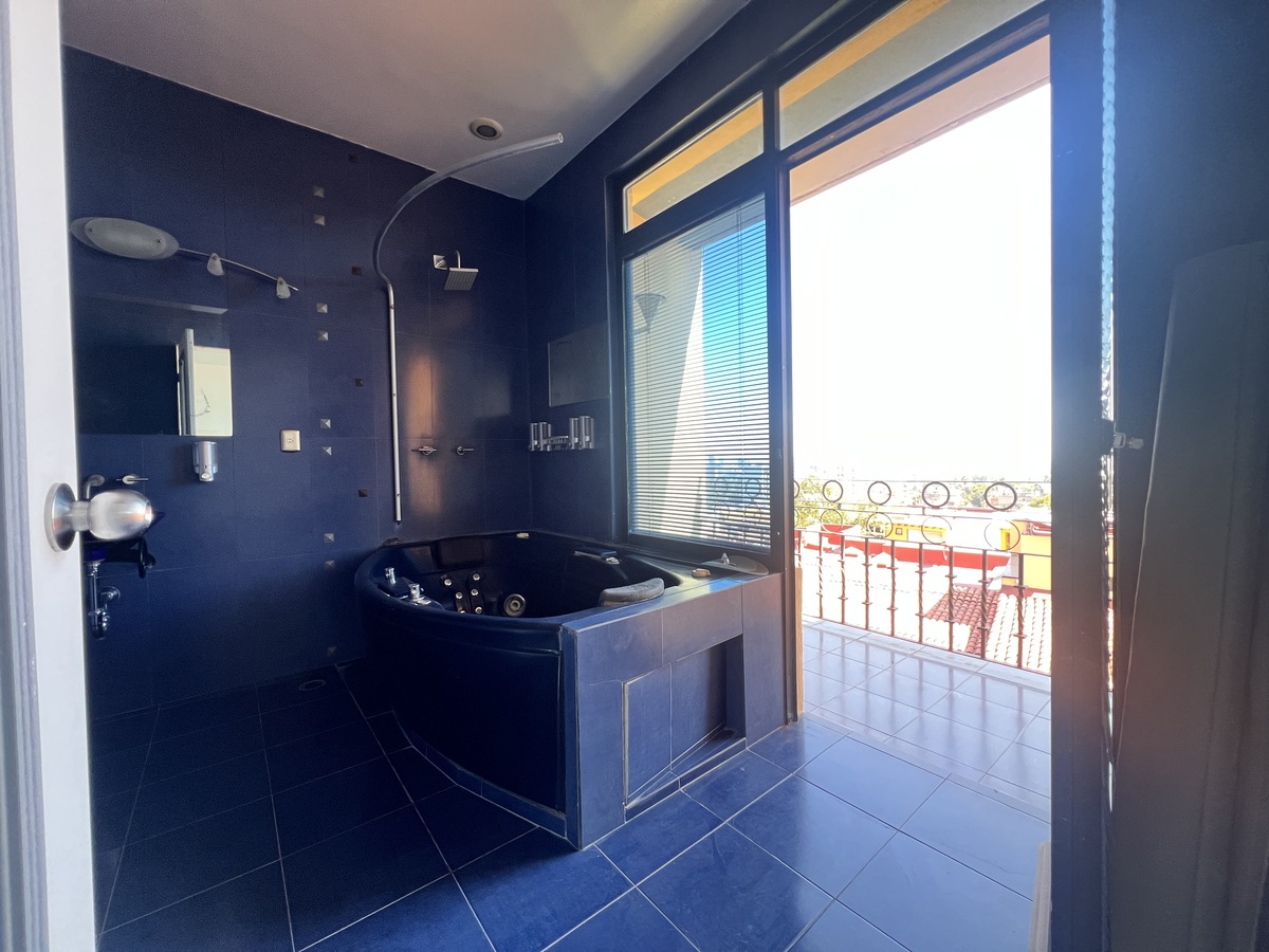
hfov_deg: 106.2
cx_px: 634
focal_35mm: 13
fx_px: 477
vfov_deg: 89.9
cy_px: 476
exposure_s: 1/99
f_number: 1.8
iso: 200
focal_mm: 1.57
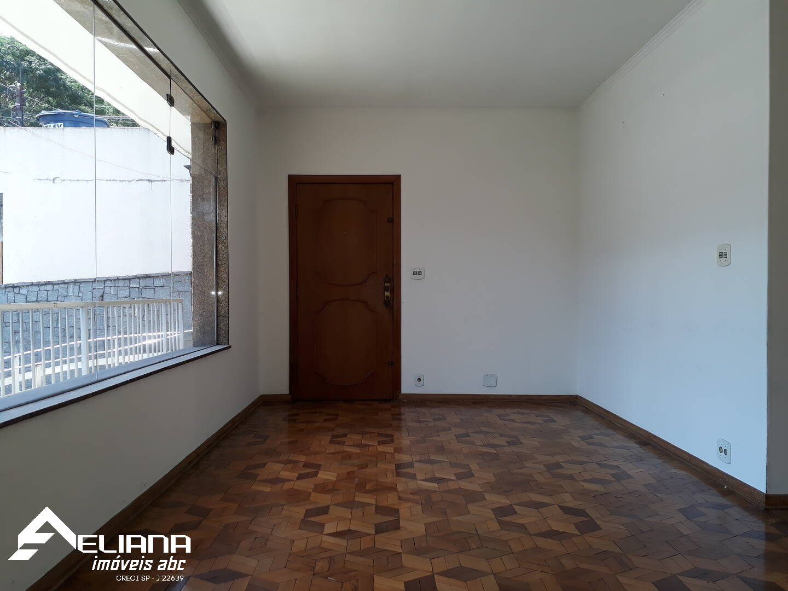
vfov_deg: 51.4
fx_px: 615
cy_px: 296
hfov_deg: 65.3
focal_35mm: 27
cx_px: 394
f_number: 1.9
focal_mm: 3.6
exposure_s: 1/40
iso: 50
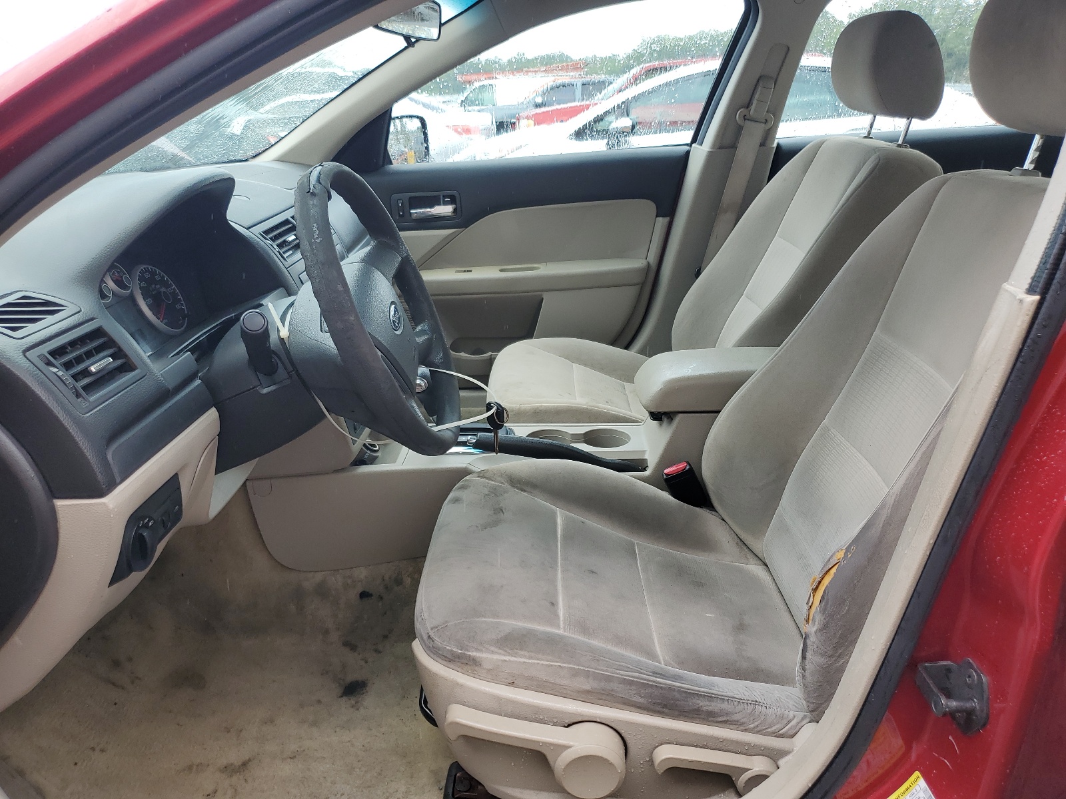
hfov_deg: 67.3
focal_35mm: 26
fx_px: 801
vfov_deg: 53.1
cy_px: 400
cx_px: 533
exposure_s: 1/370
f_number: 1.5
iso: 50
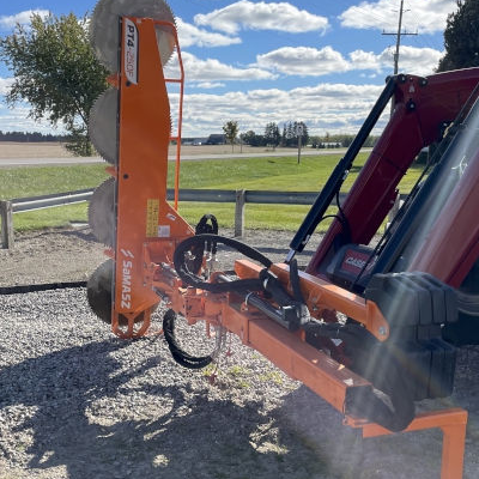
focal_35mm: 46
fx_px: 720
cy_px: 277
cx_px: 220
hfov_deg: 36.8
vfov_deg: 36.7
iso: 32
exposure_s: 1/3205
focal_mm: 4.2
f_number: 1.6
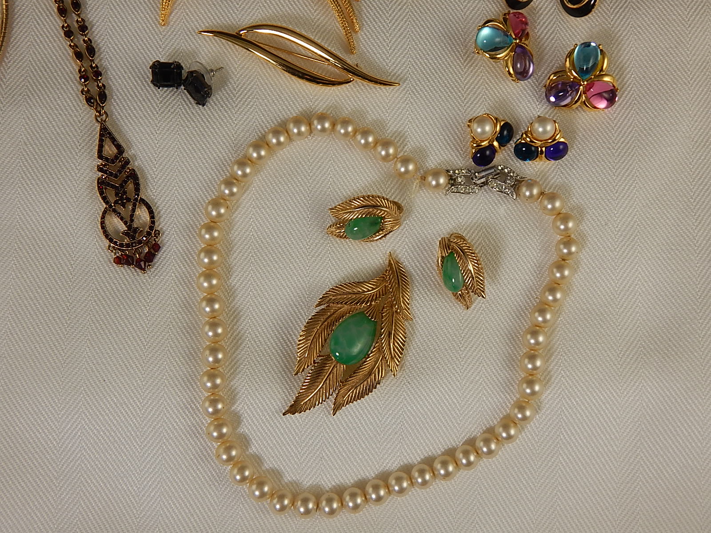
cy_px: 266
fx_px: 883
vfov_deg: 33.6
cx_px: 356
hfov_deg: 43.9
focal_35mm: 43
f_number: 3.6
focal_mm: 7.7
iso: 125
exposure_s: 1/160
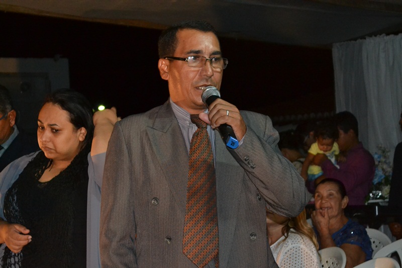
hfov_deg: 24.6
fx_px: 921
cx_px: 201
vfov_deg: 16.5
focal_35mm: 82
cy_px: 134
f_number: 5.6
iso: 3200
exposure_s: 1/60
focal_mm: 55
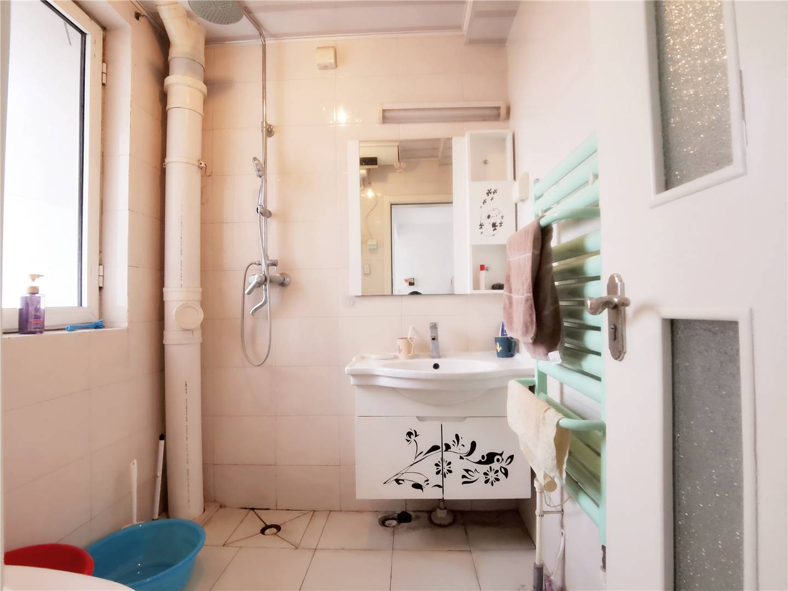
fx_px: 387
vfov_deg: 74.7
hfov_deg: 91.0
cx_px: 394
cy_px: 296
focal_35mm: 17
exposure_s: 1/33.3
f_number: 2.2
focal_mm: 2.26
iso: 320
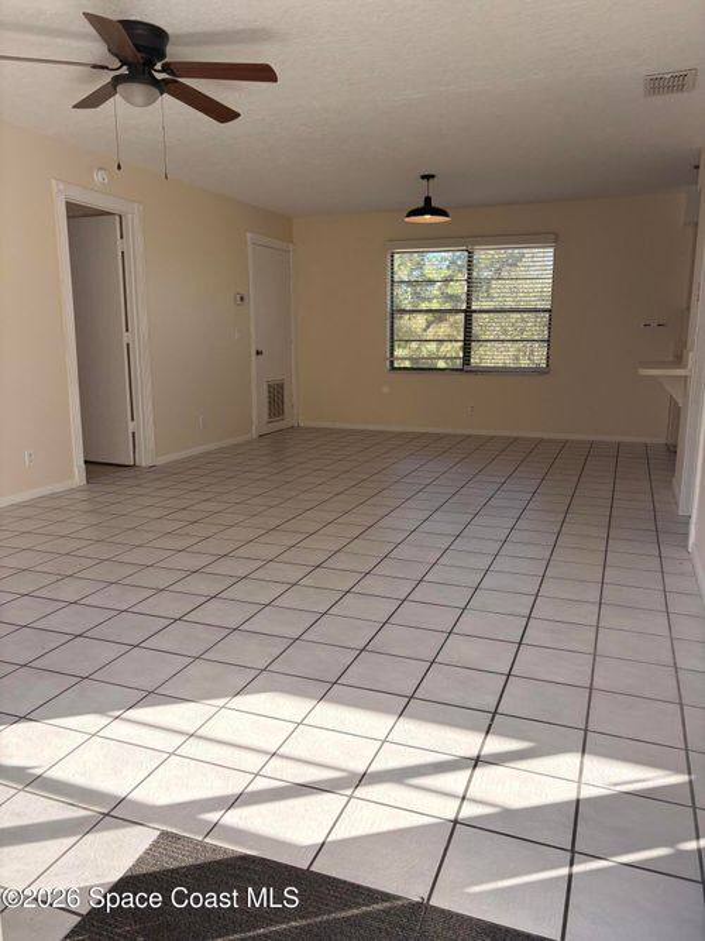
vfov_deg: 67.3
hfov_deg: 53.0
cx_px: 352
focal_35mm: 26
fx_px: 706
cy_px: 470
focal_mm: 5.96
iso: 64
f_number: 1.6
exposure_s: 1/1117
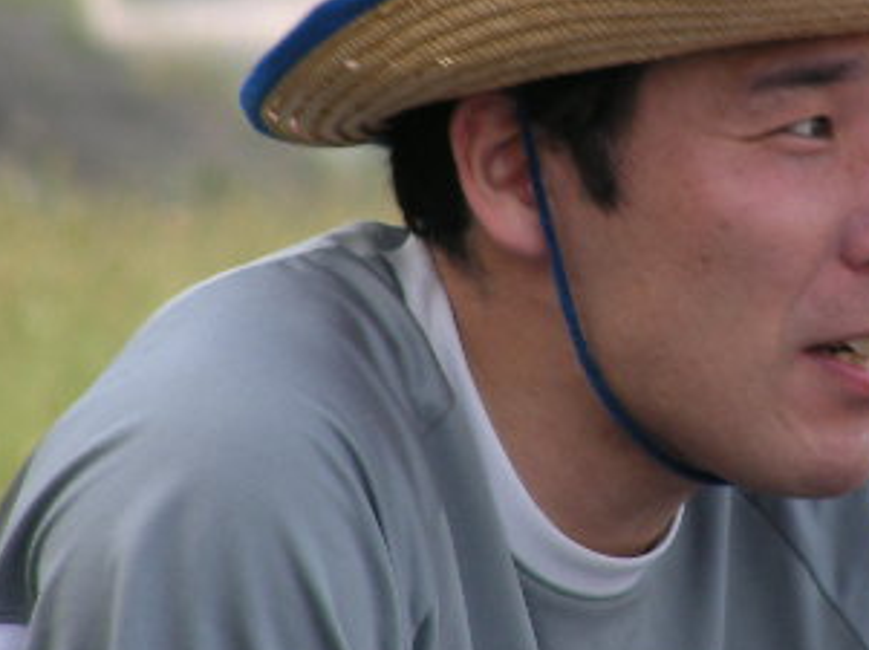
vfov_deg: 1.8
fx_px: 20285
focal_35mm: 809
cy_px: 225
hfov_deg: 2.5
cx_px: 725
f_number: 3.5
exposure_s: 1/100
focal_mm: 63.3
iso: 50
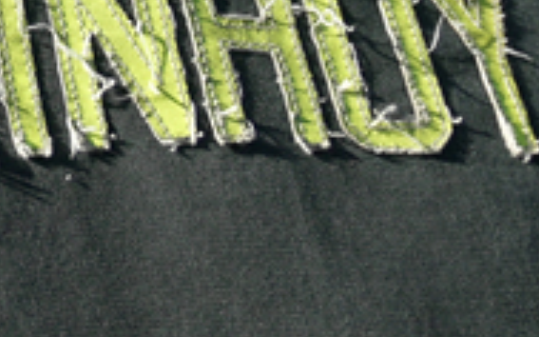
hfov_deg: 11.5
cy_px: -83
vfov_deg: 7.3
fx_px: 2599
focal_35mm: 177
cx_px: -211
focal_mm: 32
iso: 250
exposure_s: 1/125
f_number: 2.8
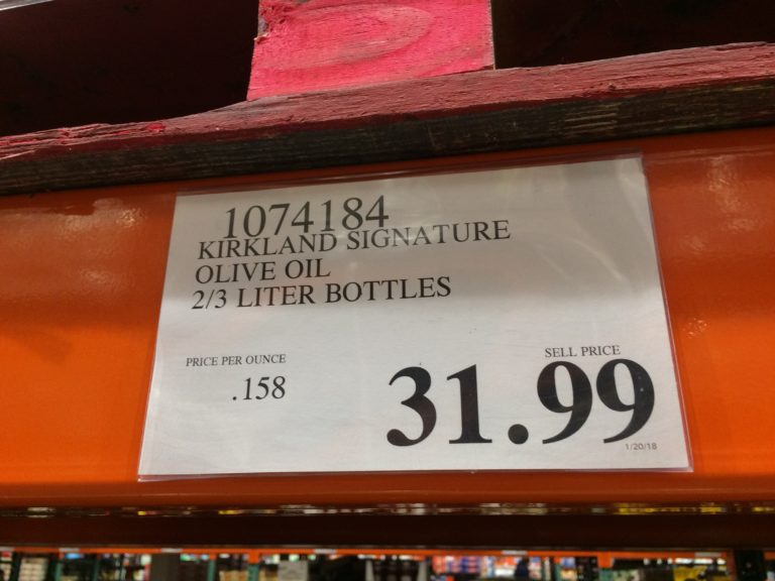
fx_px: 649
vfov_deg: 48.2
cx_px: 388
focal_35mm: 29
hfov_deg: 61.7
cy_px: 290
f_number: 2.2
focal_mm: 4.15
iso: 125
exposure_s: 1/33
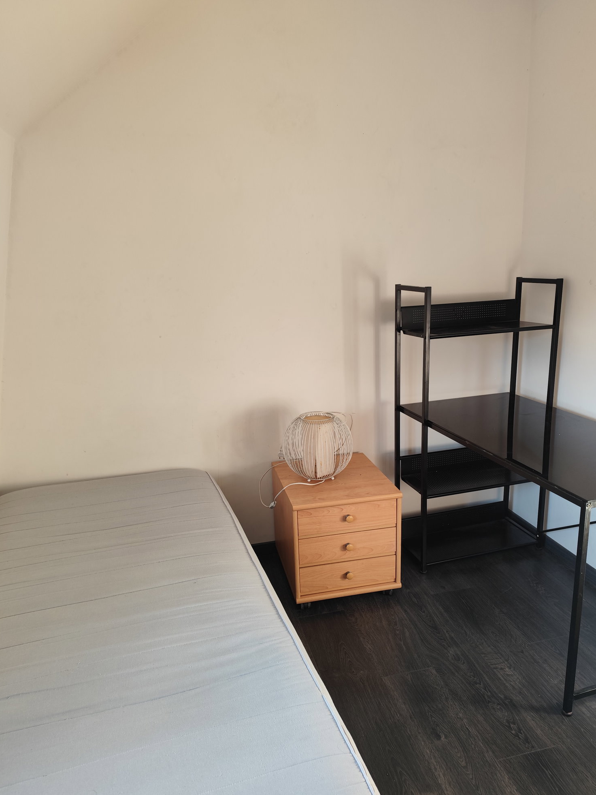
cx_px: 314
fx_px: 574
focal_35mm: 25
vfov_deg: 69.3
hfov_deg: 54.9
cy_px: 430
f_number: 1.65
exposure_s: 1/100
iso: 320
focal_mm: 6.14
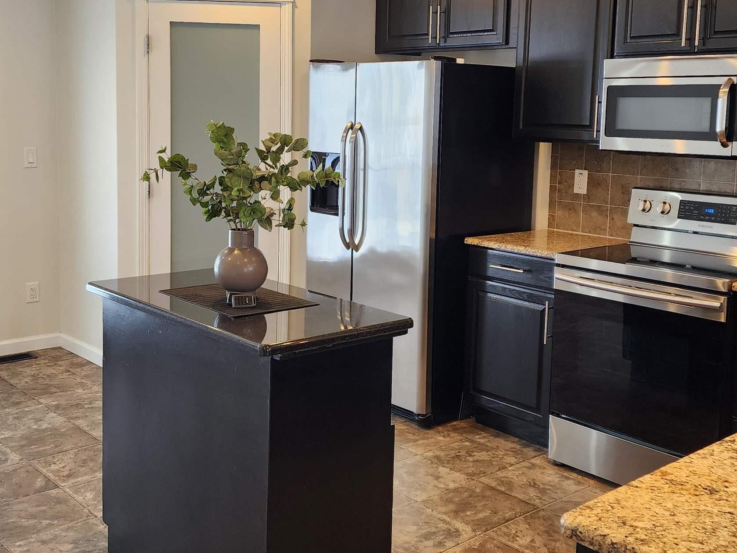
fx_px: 894
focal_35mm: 42
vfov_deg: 34.2
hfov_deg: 44.8
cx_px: 379
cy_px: 206
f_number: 1.8
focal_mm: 6.4
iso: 125
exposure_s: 1/120
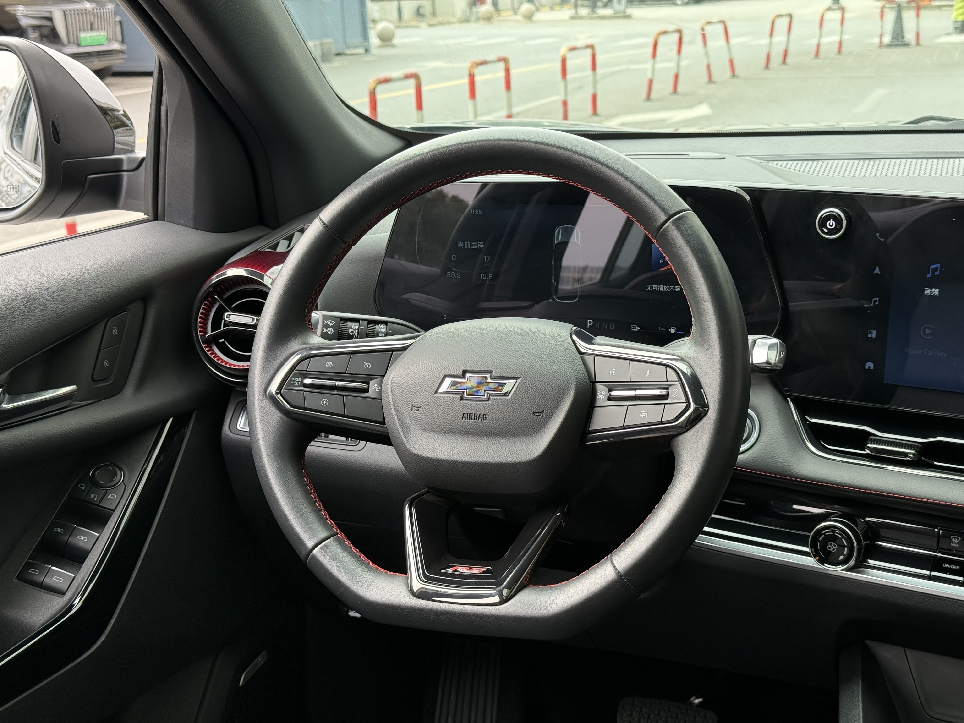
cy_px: 362
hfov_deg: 39.7
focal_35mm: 48
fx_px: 1337
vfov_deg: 30.3
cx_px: 482
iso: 80
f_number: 1.78
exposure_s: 1/250
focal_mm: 6.76
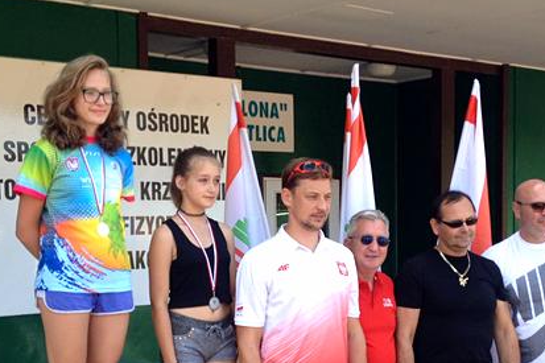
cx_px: 311
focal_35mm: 75
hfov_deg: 27.0
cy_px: 282
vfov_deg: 18.0
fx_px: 1135
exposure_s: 1/226
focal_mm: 4.28
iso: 50
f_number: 2.4
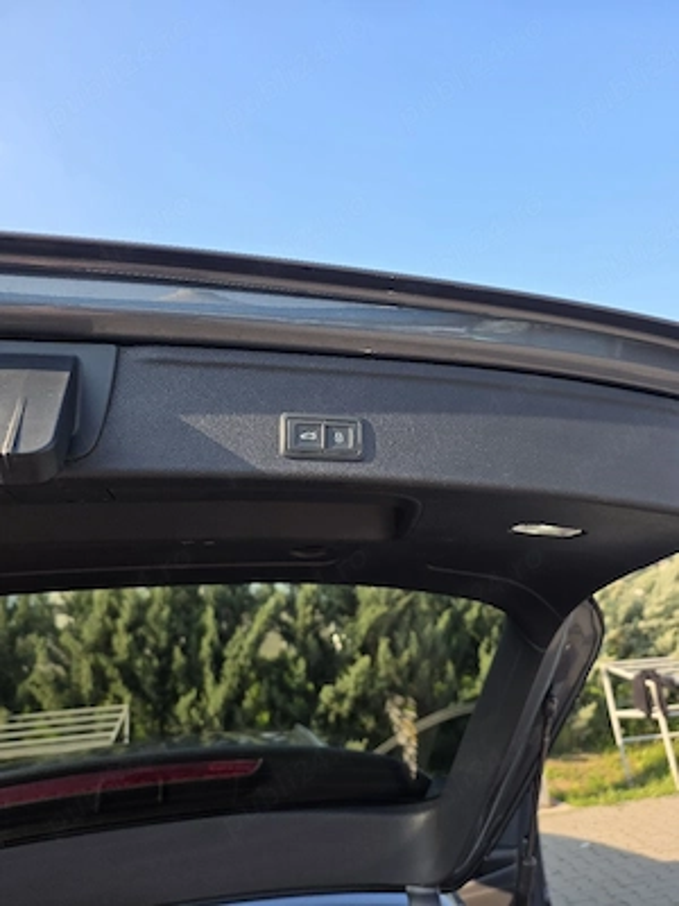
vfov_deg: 73.9
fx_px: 602
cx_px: 340
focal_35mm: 23
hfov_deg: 58.9
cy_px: 453
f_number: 1.7
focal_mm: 6.3
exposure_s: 1/1250
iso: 80
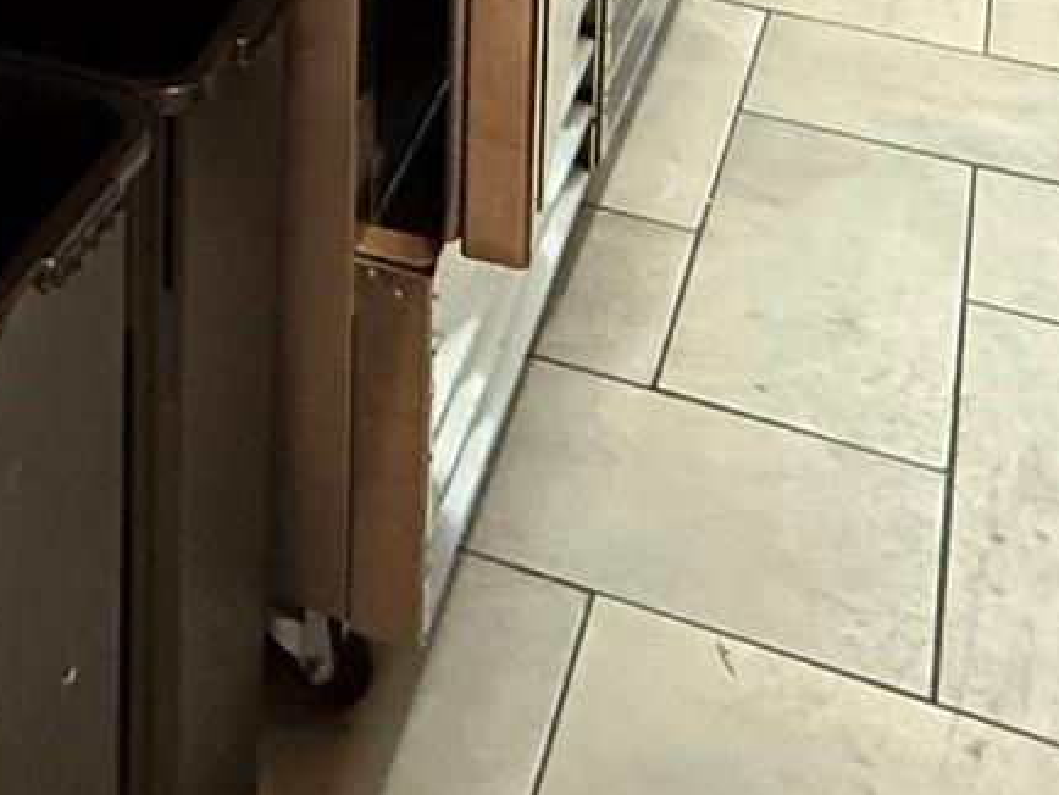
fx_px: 2020
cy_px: -758
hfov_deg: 28.7
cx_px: 198
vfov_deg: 17.0
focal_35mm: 66
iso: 800
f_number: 2.2
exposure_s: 1/60
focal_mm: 2.22
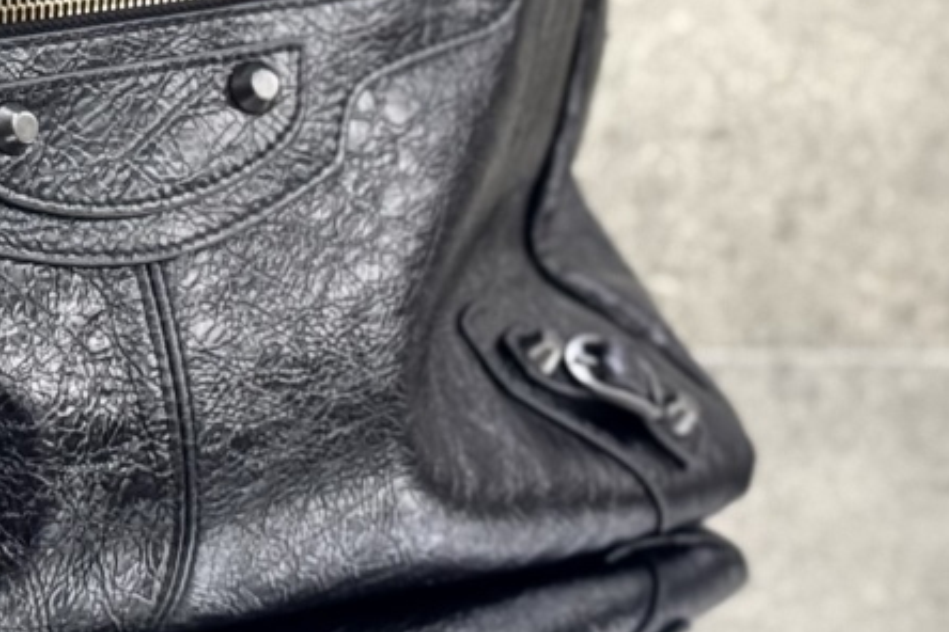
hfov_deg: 12.4
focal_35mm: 162
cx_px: -190
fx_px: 4270
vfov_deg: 8.3
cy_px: -275
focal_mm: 6.76
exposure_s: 1/33
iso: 500
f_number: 1.78
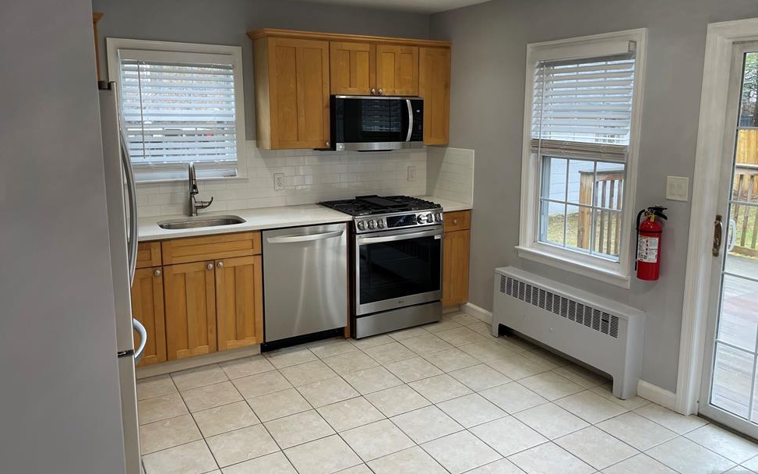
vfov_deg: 43.1
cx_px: 387
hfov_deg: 64.6
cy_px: 209
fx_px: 599
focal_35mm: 29
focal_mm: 4.2
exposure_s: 1/120
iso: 125
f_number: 1.6
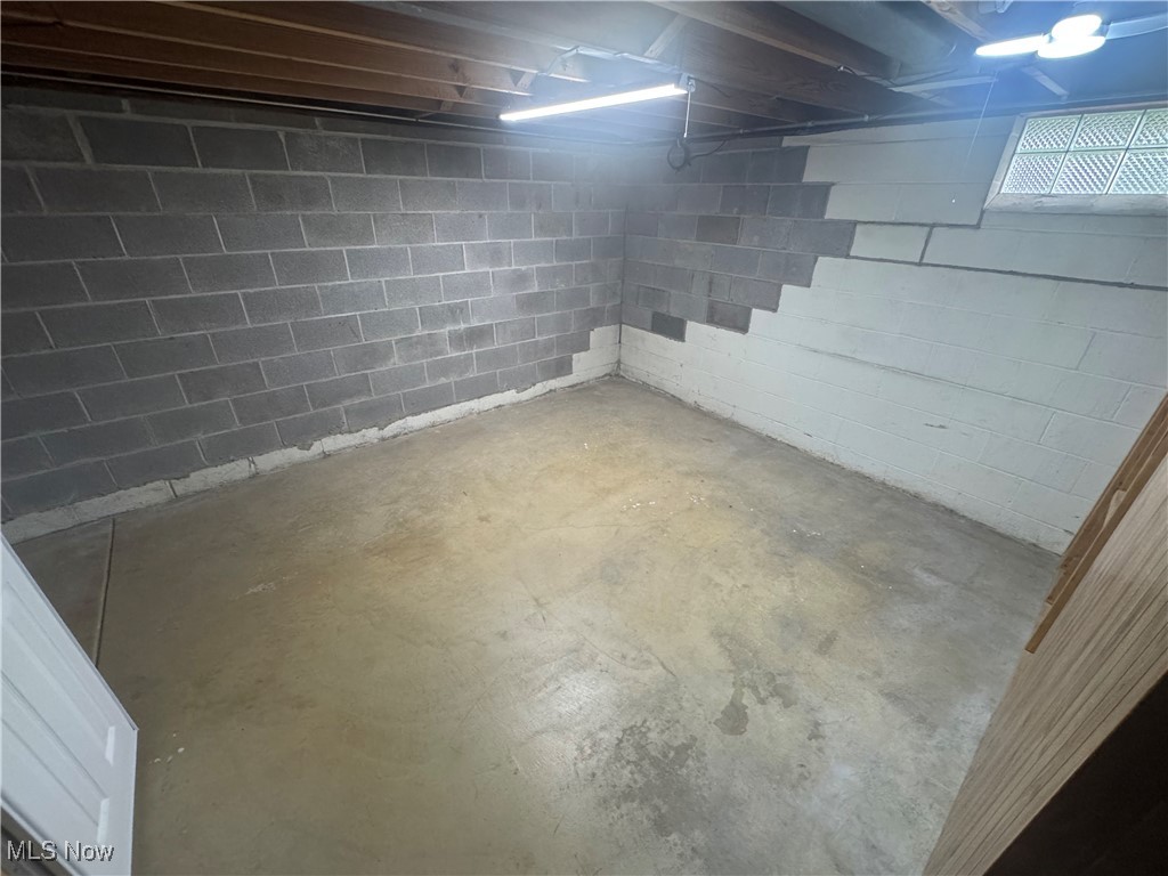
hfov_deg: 102.1
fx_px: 472
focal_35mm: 14
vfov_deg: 85.7
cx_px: 584
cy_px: 438
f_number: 2.2
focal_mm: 2.22
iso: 320
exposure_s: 1/120
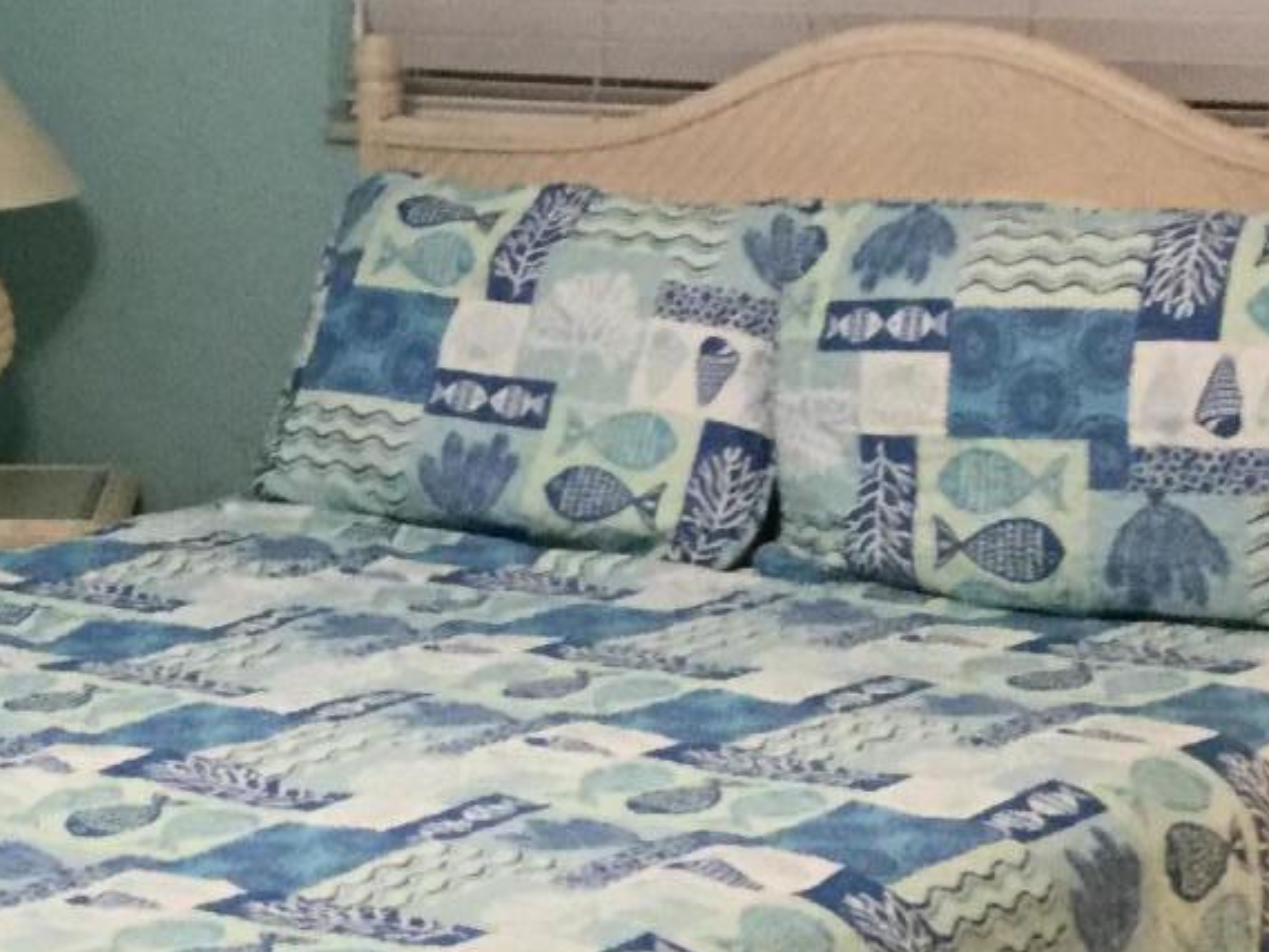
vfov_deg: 13.6
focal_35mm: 109
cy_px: 506
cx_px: 67
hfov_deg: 17.7
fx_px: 3997
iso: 200
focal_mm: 3.3
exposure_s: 1/30
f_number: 2.4
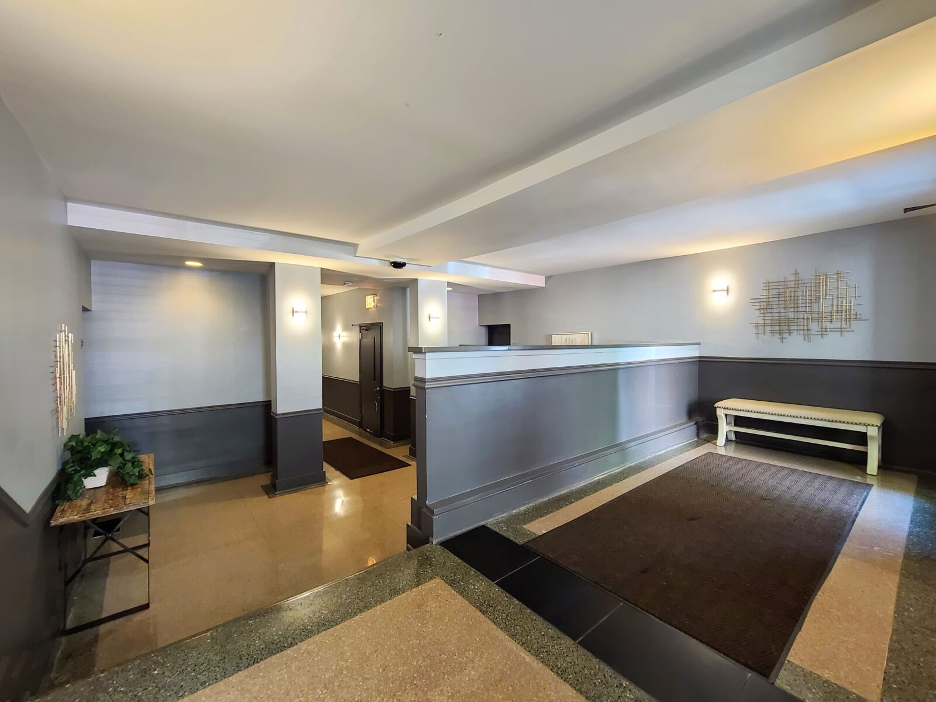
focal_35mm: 13
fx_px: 352
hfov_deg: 106.2
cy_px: 351
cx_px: 468
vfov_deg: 89.9
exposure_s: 1/39
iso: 400
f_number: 2.2
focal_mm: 2.2
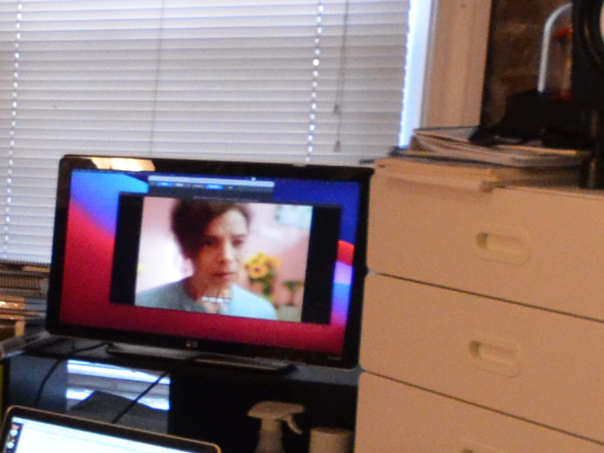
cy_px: 265
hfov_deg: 15.4
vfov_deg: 16.0
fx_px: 1605
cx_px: -713
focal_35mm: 92
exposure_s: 1/60
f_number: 4
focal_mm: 10
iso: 2000
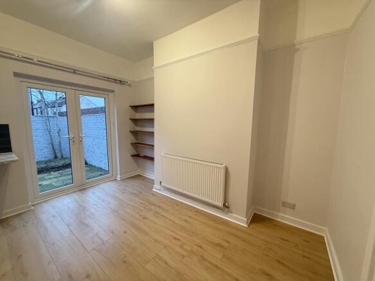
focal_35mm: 14
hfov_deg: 102.1
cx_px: 188
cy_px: 140
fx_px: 152
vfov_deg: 85.7
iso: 250
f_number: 2.2
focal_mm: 2.22
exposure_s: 1/50
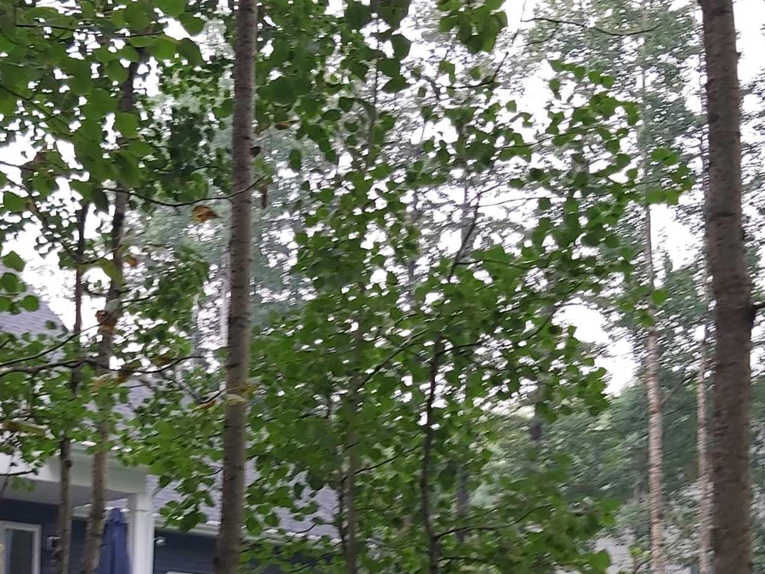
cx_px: 278
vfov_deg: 21.8
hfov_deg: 29.7
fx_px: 1437
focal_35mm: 65
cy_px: 577
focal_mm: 3.92
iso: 80
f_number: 1.7
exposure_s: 1/60
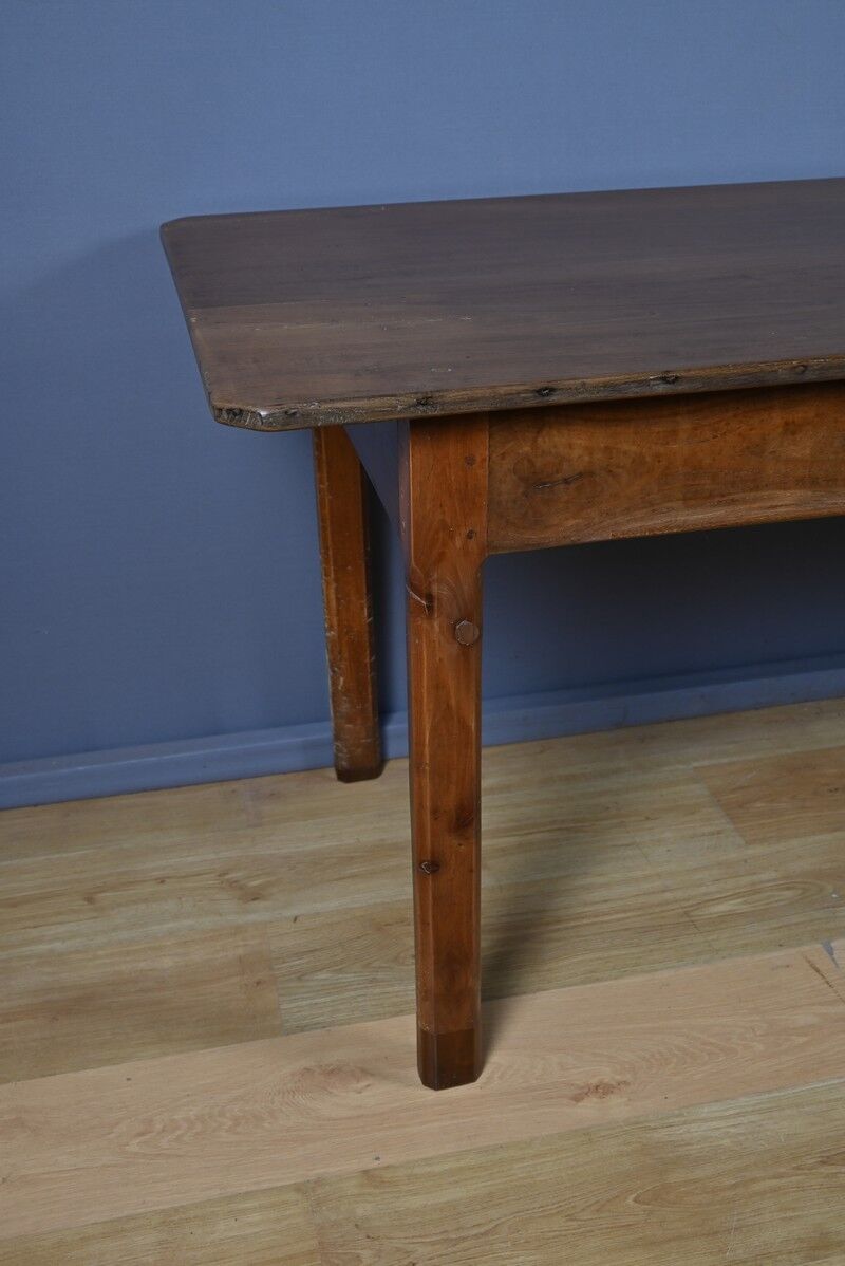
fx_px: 1301
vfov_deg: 51.9
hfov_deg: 36.0
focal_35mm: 37
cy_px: 633
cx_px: 422
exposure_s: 1/125
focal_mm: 37
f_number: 8
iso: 500
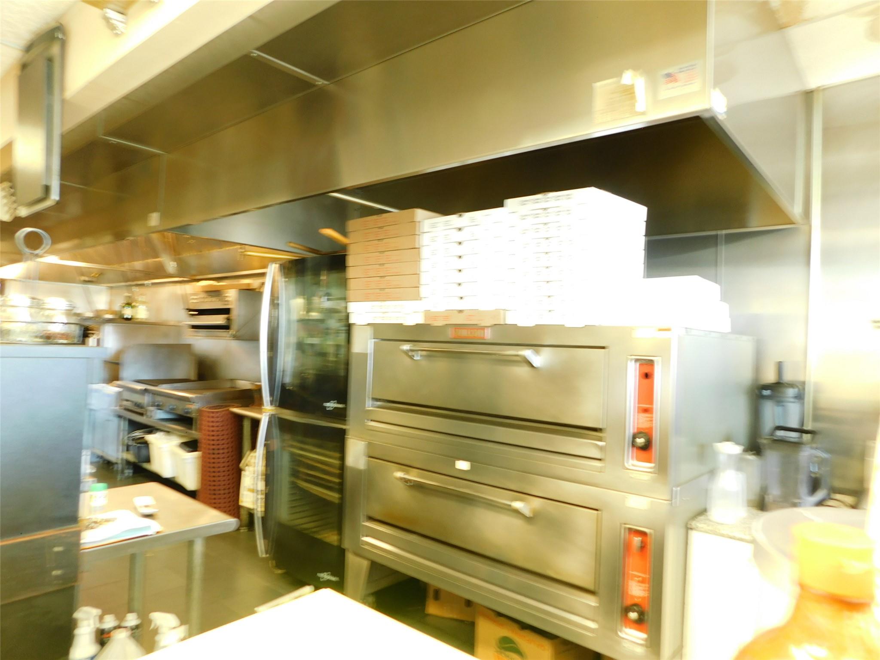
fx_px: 585
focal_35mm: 23
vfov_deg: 58.9
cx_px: 440
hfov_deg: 73.9
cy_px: 330
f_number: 3
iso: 125
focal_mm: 4
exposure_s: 1/1.3
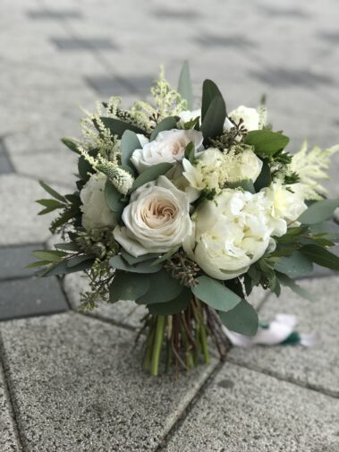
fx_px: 744
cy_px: 226
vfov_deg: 33.8
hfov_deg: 25.7
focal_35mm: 57
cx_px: 170
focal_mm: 6.6
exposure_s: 1/50
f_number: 2.8
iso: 25
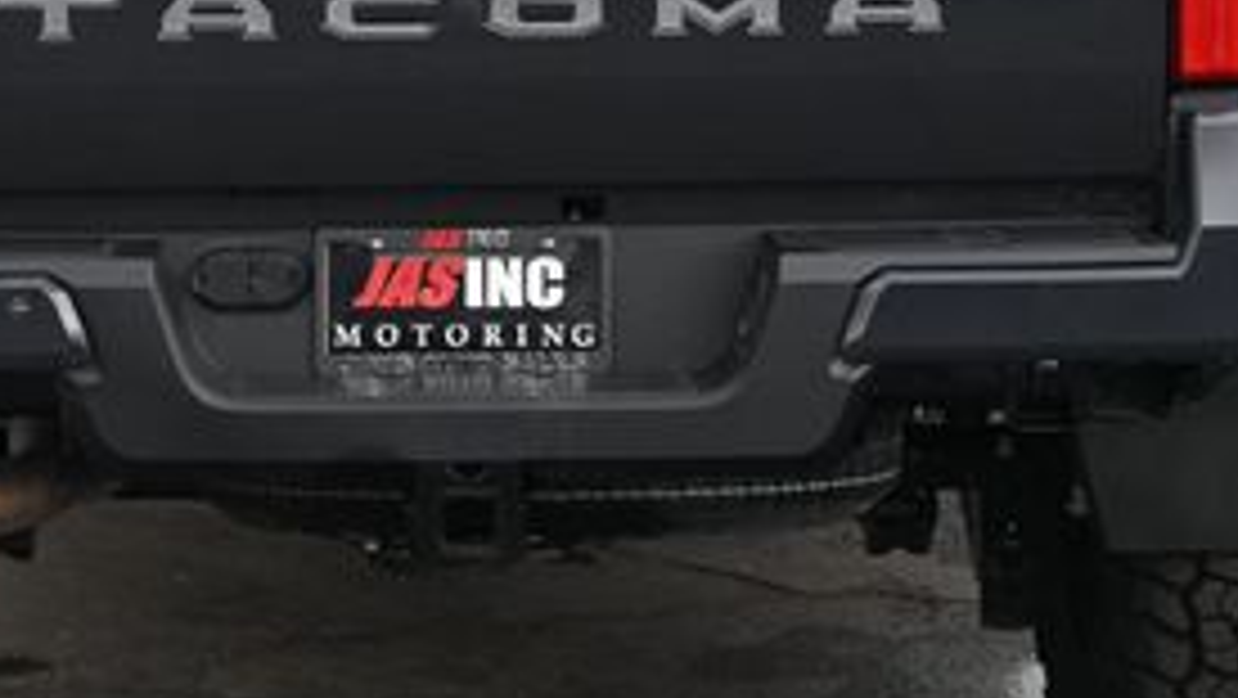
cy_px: -9
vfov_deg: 7.2
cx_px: 446
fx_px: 5518
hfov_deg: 12.8
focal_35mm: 168
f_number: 6
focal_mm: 46
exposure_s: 1/250
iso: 400
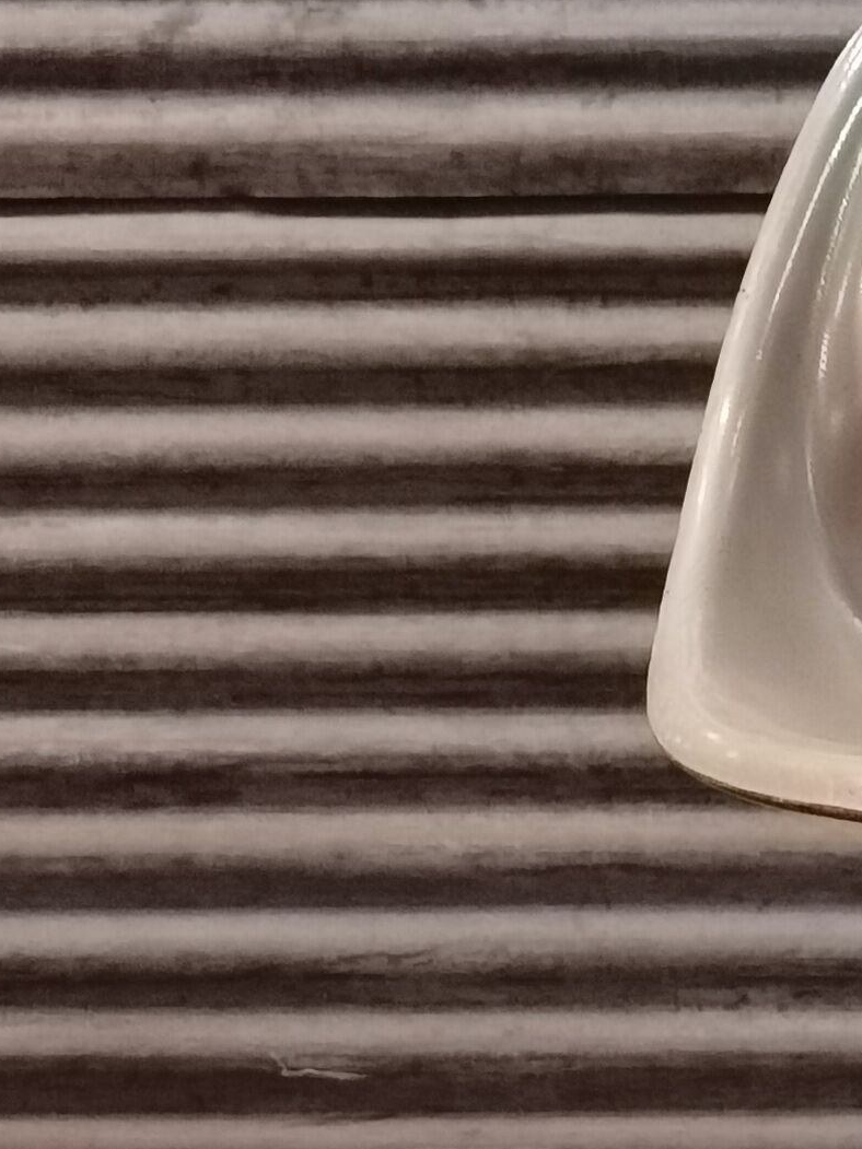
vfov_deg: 17.3
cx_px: 1263
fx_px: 3753
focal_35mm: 113
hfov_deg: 12.5
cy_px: 903
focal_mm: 6.71
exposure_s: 1/25
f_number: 1.9
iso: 640
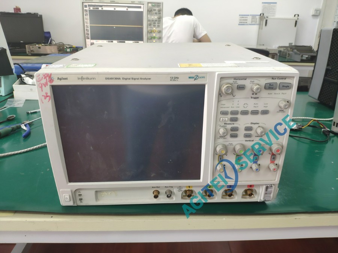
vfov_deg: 63.4
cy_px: 126
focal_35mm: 21
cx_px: 169
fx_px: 205
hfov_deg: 79.0
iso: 441
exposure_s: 1/100
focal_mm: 4.22
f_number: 1.8
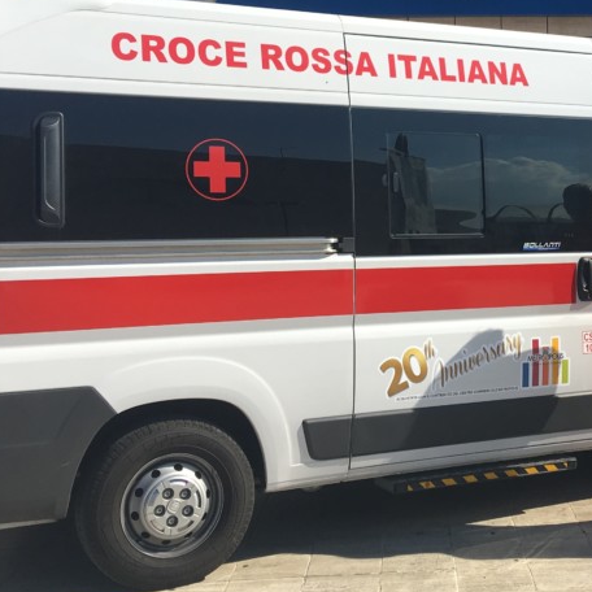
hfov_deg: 27.7
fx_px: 1161
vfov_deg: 28.4
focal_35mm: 60
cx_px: 513
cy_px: 188
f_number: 2.2
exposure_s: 1/1603
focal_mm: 4.15
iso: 25
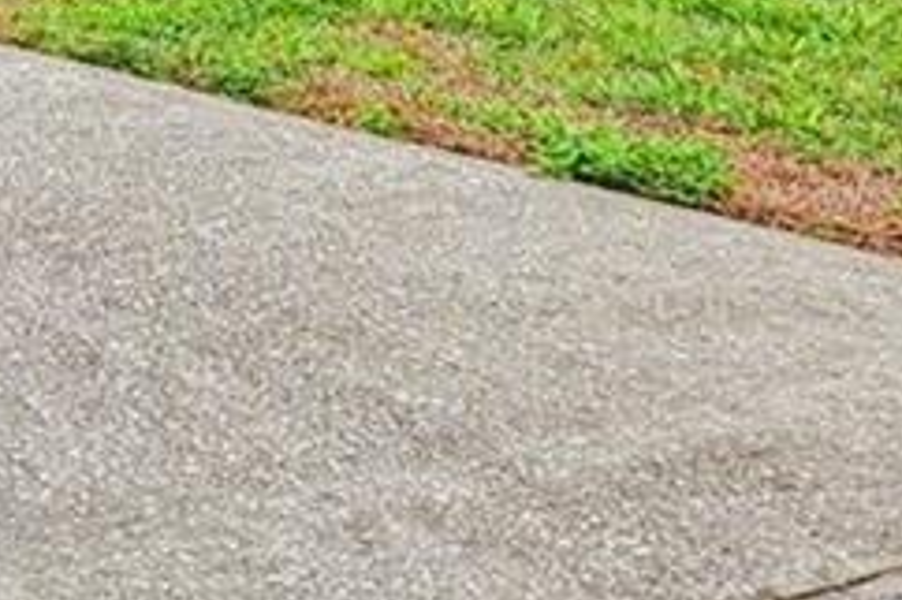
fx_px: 2654
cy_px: -570
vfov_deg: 11.7
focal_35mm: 106
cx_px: -1565
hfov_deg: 12.4
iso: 400
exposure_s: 1/400
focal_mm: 16
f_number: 8
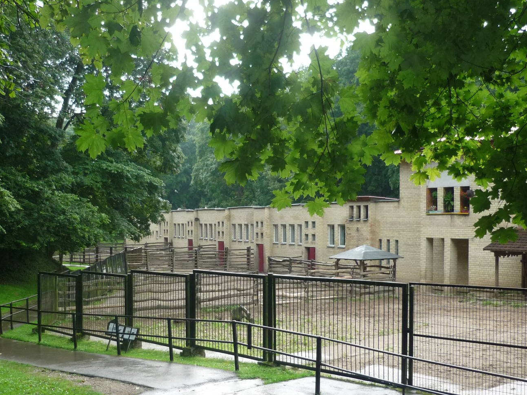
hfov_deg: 45.7
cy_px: 232
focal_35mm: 41
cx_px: 235
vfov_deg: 35.0
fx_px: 624
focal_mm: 5.5
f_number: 2.8
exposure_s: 1/30
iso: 160
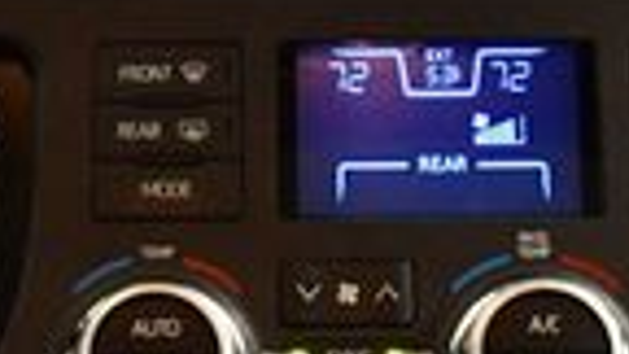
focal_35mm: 168
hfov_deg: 12.8
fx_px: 2802
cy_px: -101
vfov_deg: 7.2
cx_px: 183
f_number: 3.5
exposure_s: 1/125
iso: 2500
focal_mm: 18
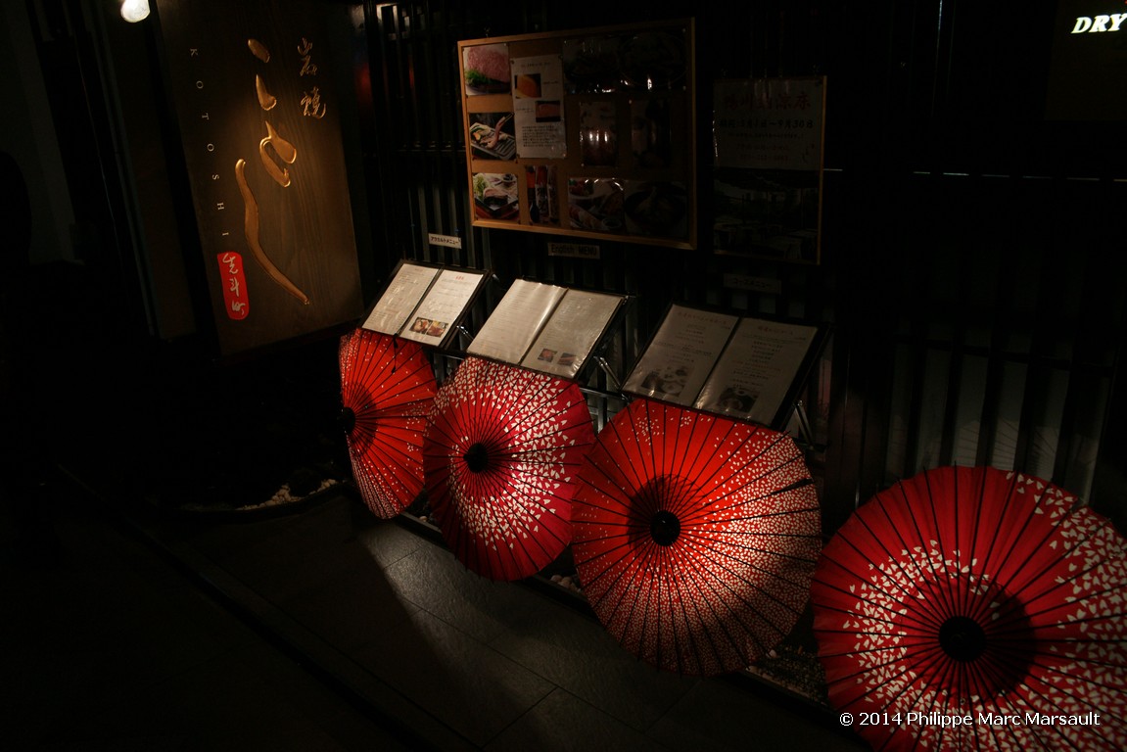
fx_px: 814
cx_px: 564
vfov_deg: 49.6
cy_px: 376
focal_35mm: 26
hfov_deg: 69.4
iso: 800
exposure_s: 1/50
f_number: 5
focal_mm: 26
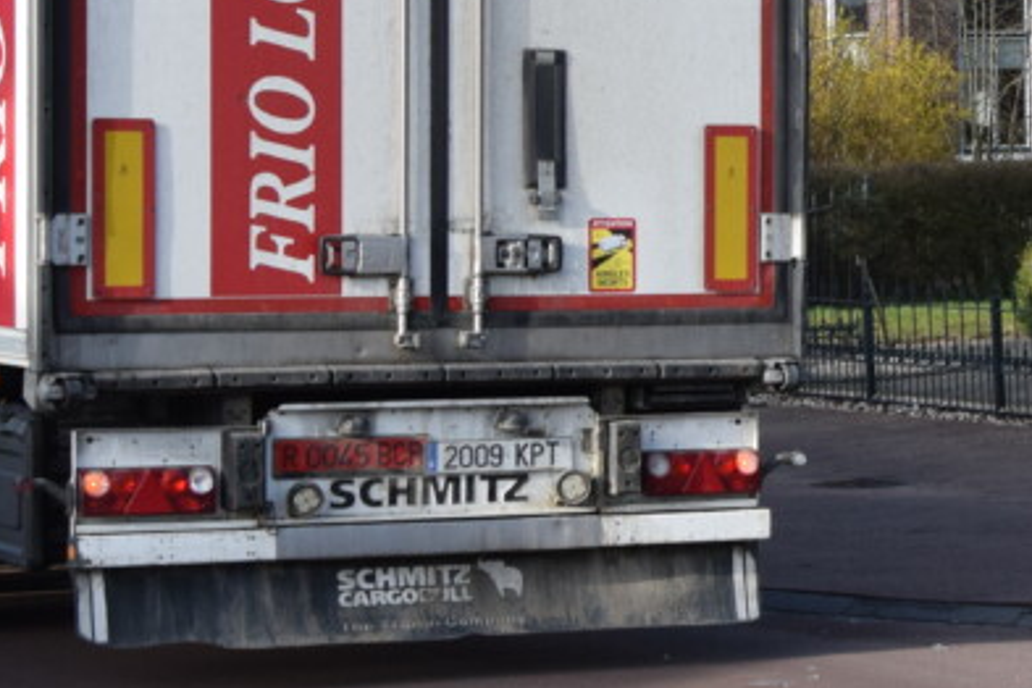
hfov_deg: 13.1
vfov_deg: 9.0
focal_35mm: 152
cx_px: 1295
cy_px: 198
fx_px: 4346
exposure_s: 1/500
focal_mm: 31
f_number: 11
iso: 640
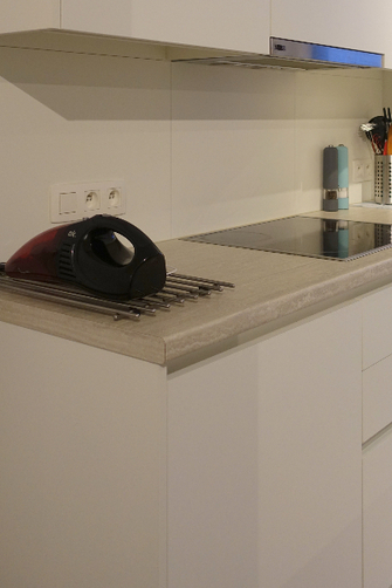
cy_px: 116
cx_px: 250
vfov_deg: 43.3
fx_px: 702
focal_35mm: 43
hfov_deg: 31.0
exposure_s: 1/30
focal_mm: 8.8
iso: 160
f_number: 1.8
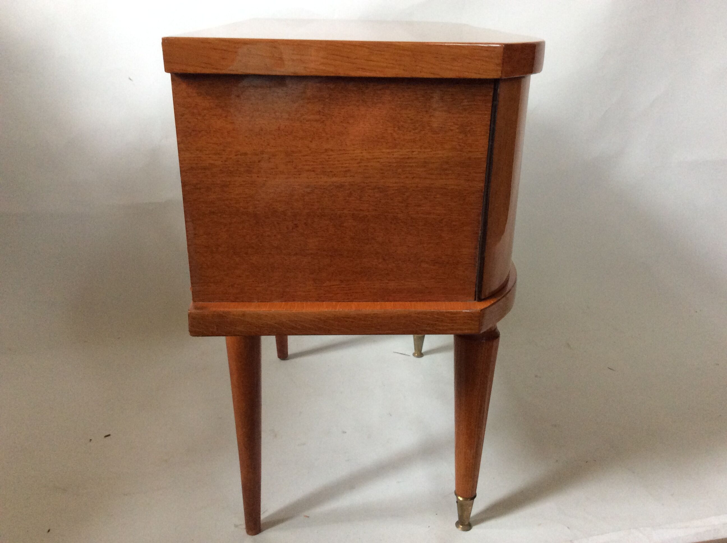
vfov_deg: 44.1
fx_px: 671
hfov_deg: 56.9
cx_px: 364
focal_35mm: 32
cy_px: 272
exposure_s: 1/25
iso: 160
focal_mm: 3.3
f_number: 2.4
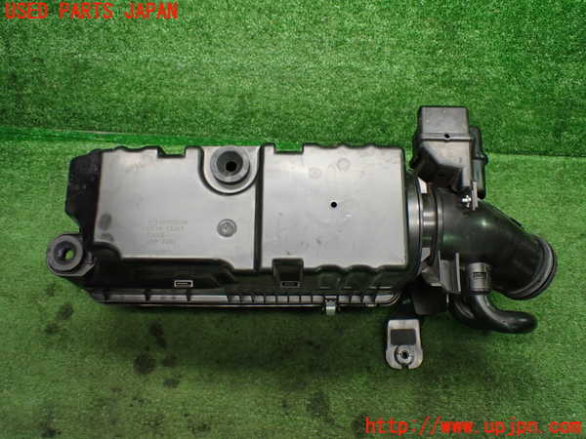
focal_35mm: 30
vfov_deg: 46.8
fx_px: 508
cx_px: 293
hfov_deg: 60.0
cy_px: 220
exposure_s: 1/125
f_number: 2.3
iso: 640
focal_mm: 5.4
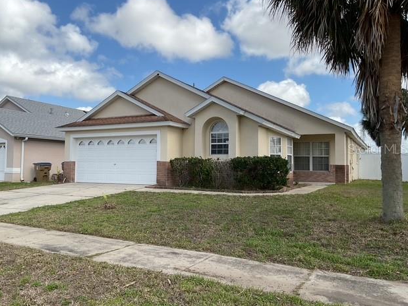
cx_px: 199
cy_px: 148
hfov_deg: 60.0
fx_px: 354
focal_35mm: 30
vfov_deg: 46.8
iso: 16
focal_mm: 3
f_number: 1.8
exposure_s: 1/1675
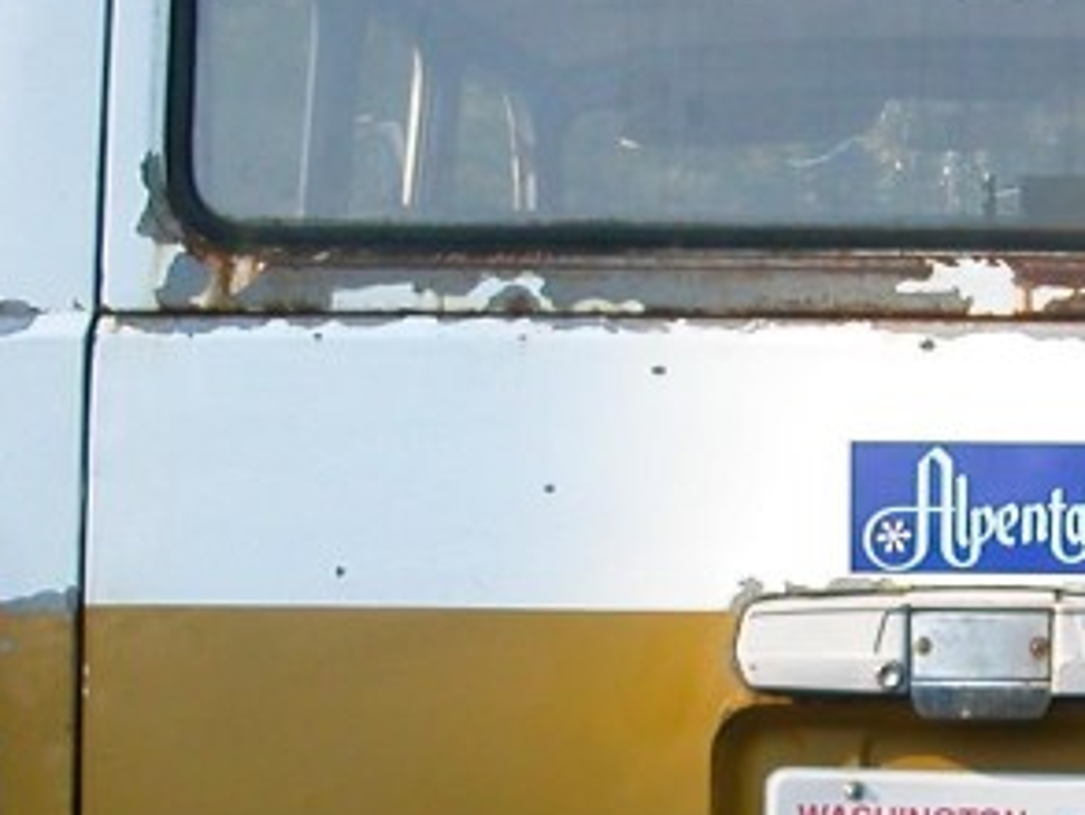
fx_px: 3167
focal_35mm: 101
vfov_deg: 14.6
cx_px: 970
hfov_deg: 19.1
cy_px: 674
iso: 100
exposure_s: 1/214
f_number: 2.7
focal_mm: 5.6
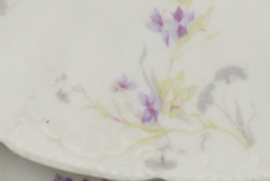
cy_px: -41
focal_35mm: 260
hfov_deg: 7.9
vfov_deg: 5.3
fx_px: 1950
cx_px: 177
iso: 100
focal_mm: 55
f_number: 11
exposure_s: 1/125
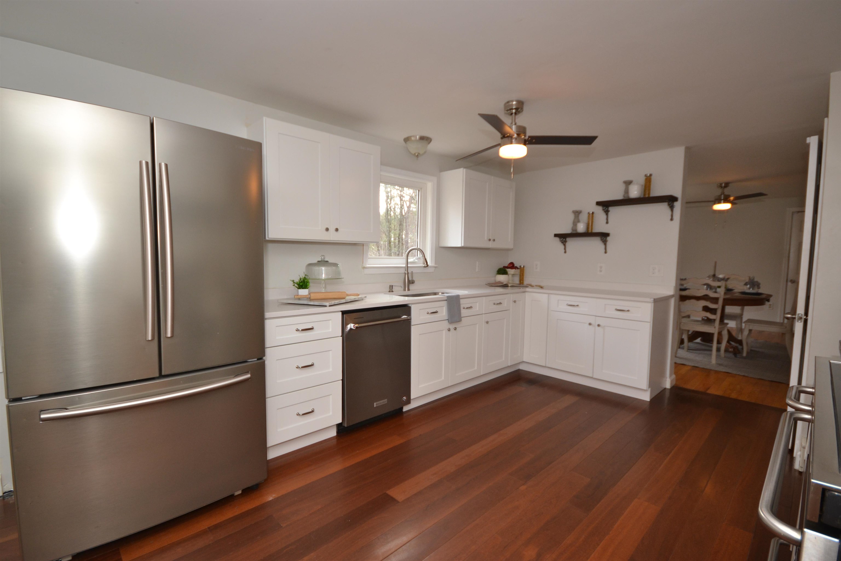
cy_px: 280
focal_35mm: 16
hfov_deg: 95.0
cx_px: 420
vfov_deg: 72.1
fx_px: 385
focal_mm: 11
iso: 400
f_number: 5.6
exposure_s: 1/60
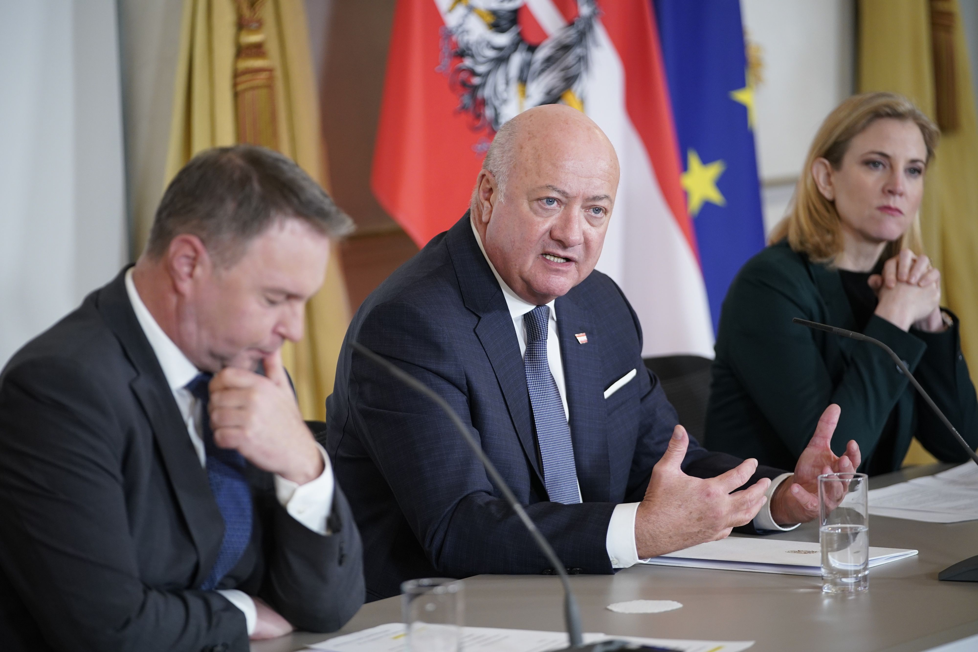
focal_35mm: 155
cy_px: 326
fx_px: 4211
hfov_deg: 13.2
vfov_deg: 8.9
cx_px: 489
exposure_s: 1/320
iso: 1600
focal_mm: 155
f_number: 2.8
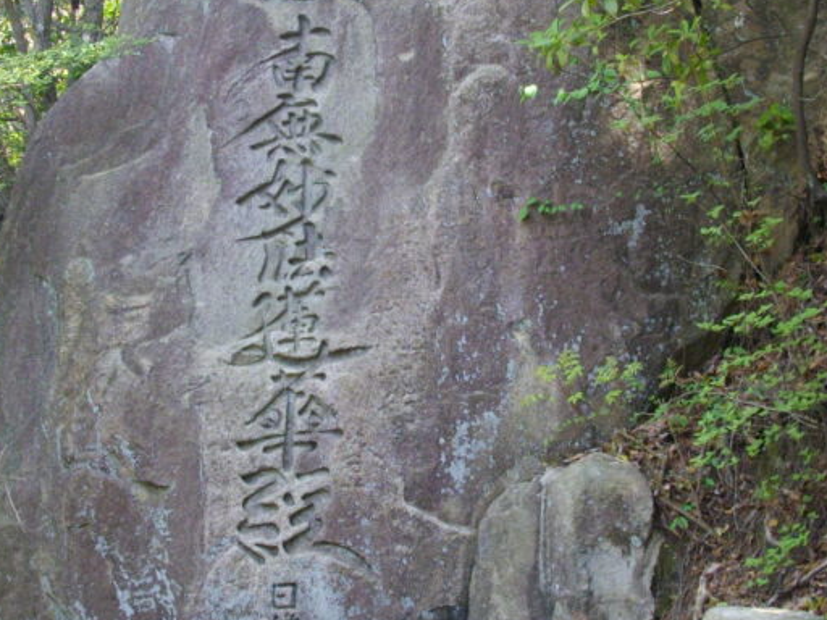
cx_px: 288
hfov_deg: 26.2
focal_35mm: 74
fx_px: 1768
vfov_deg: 19.9
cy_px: 274
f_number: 2.8
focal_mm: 6.2
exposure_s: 1/125
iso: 140
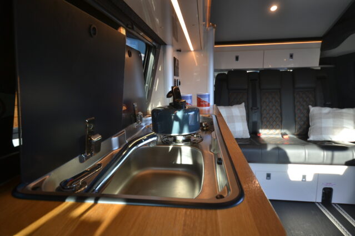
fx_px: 207
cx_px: 178
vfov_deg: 59.5
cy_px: 118
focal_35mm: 21
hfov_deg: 81.2
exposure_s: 1/30
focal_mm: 14
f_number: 4.8
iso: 100
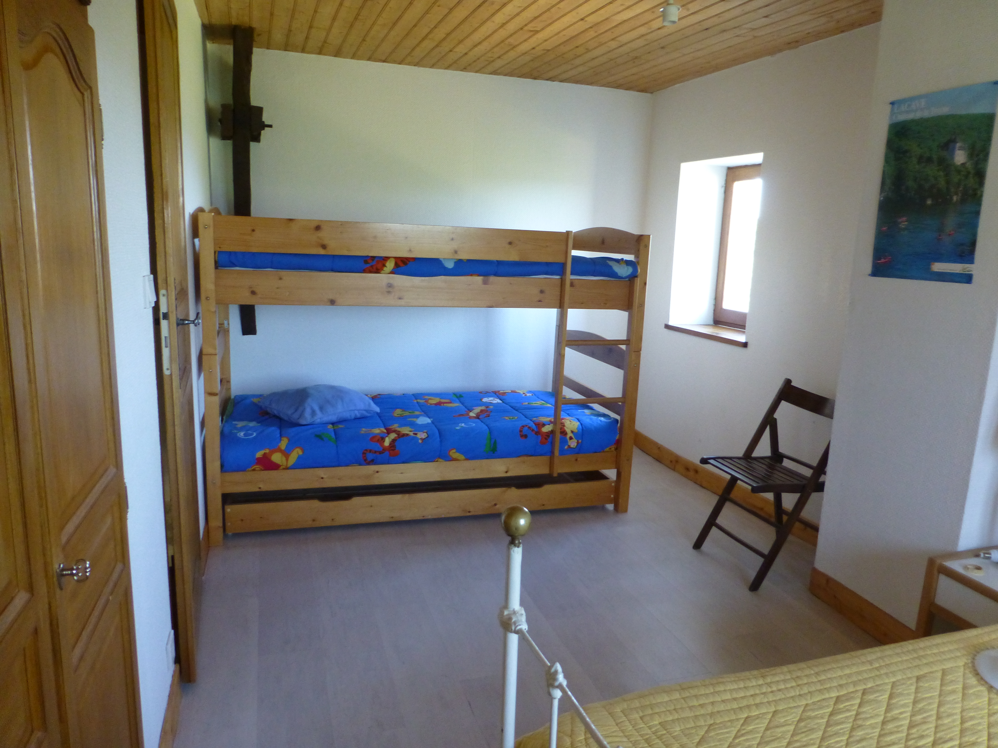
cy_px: 374
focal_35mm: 24
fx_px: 692
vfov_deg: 56.8
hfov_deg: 71.6
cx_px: 499
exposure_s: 1/20
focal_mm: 4.3
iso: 400
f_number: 3.3
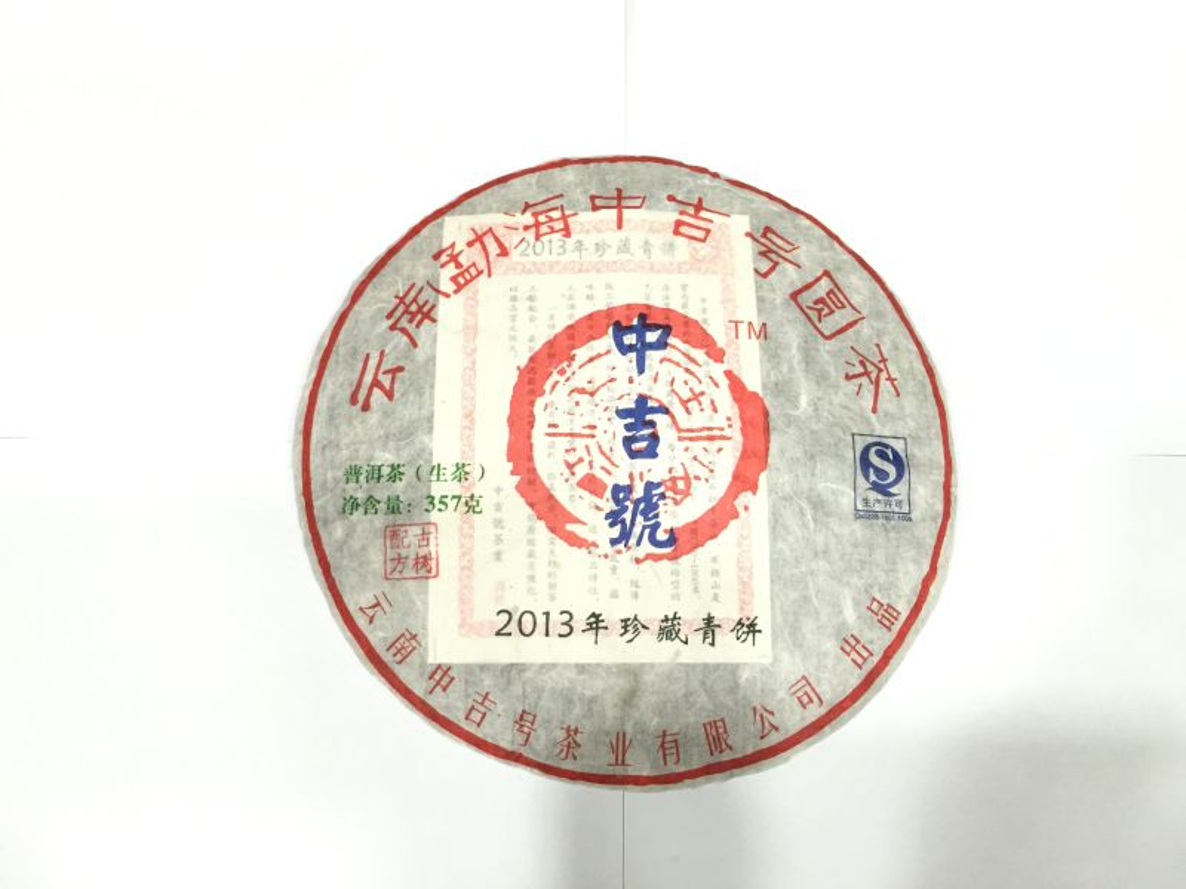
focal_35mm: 29
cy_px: 444
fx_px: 994
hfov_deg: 61.7
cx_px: 593
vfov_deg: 48.2
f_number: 2.2
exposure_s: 1/17
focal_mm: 4.15
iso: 125
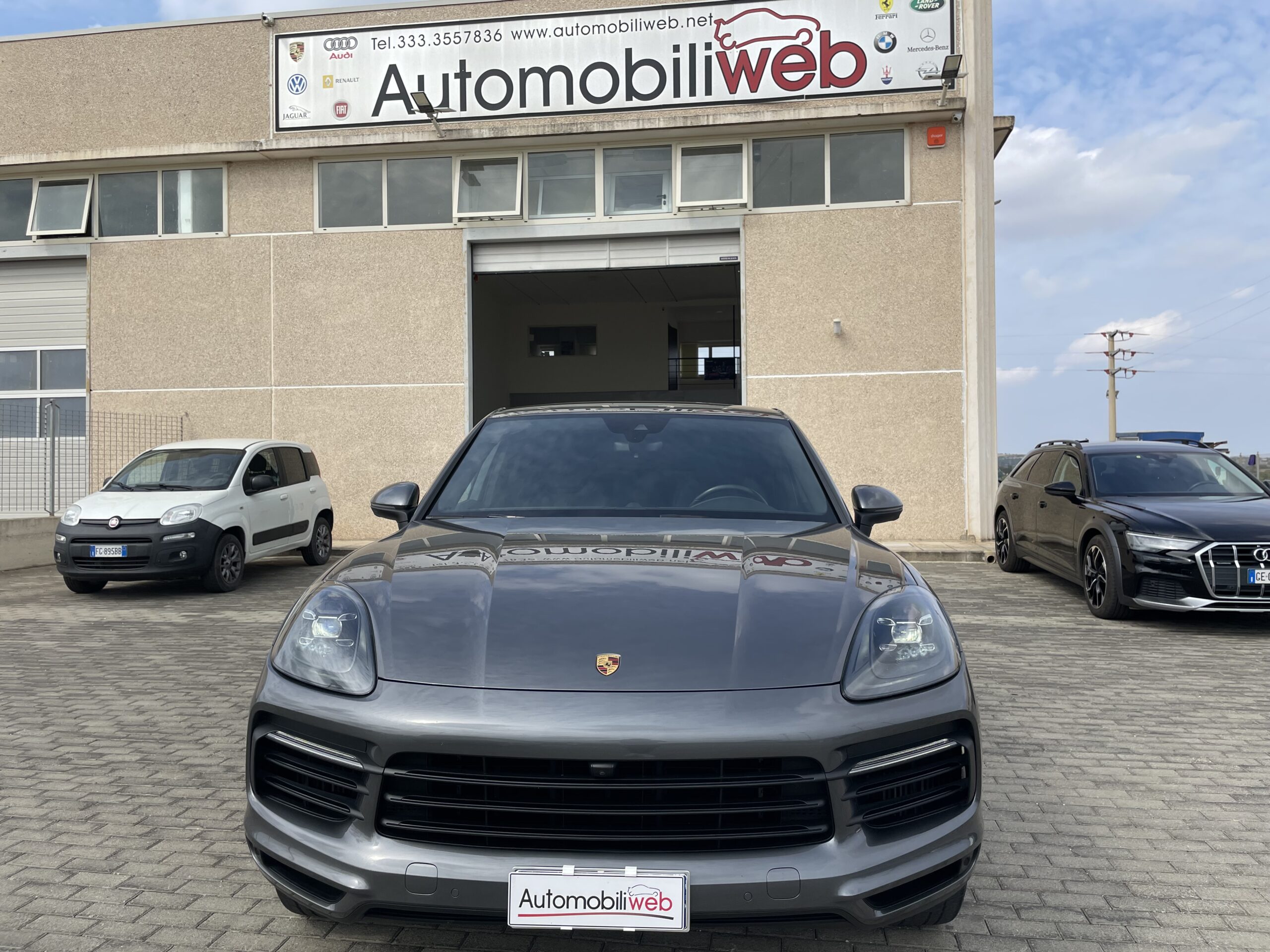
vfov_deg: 53.1
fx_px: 954
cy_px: 476
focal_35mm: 26
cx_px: 635
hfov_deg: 67.3
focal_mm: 4.2
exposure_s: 1/3125
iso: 32
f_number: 1.6
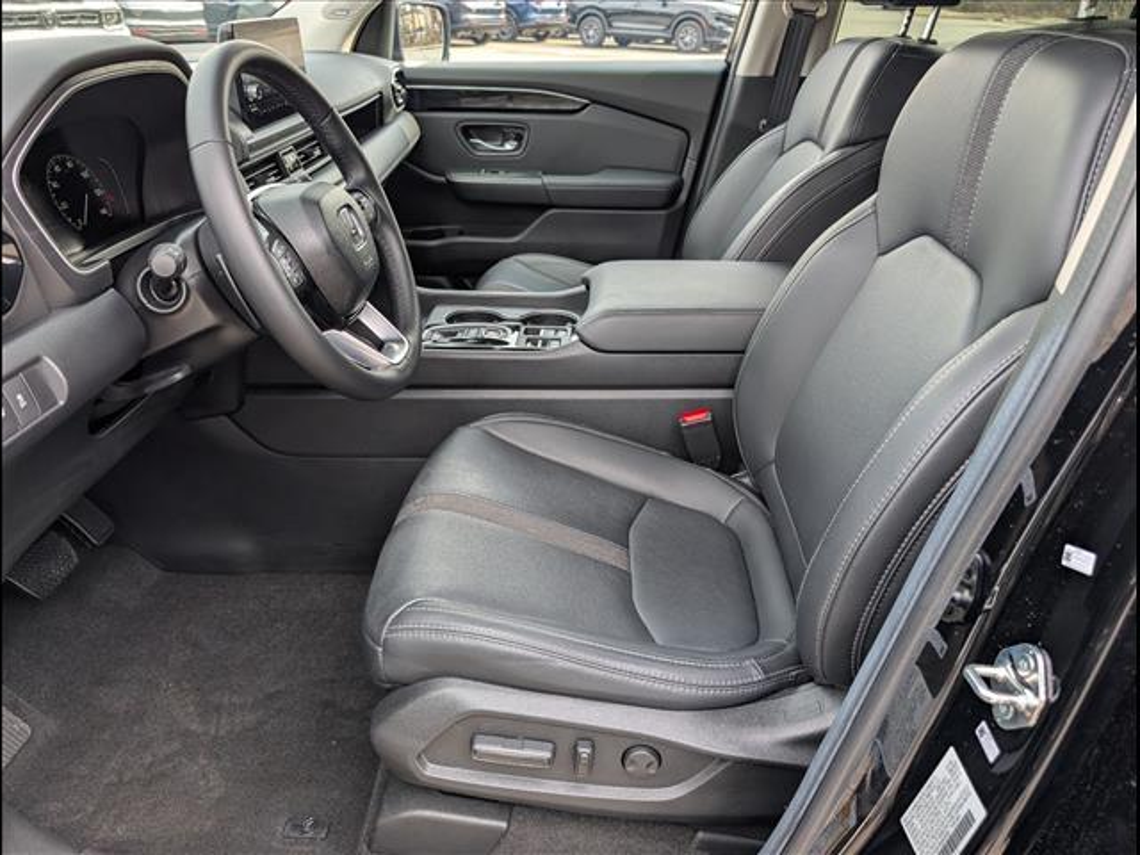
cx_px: 570
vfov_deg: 56.8
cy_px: 428
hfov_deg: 71.6
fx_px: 790
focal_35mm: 24
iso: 58
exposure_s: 1/278
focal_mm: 6.9
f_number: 1.68
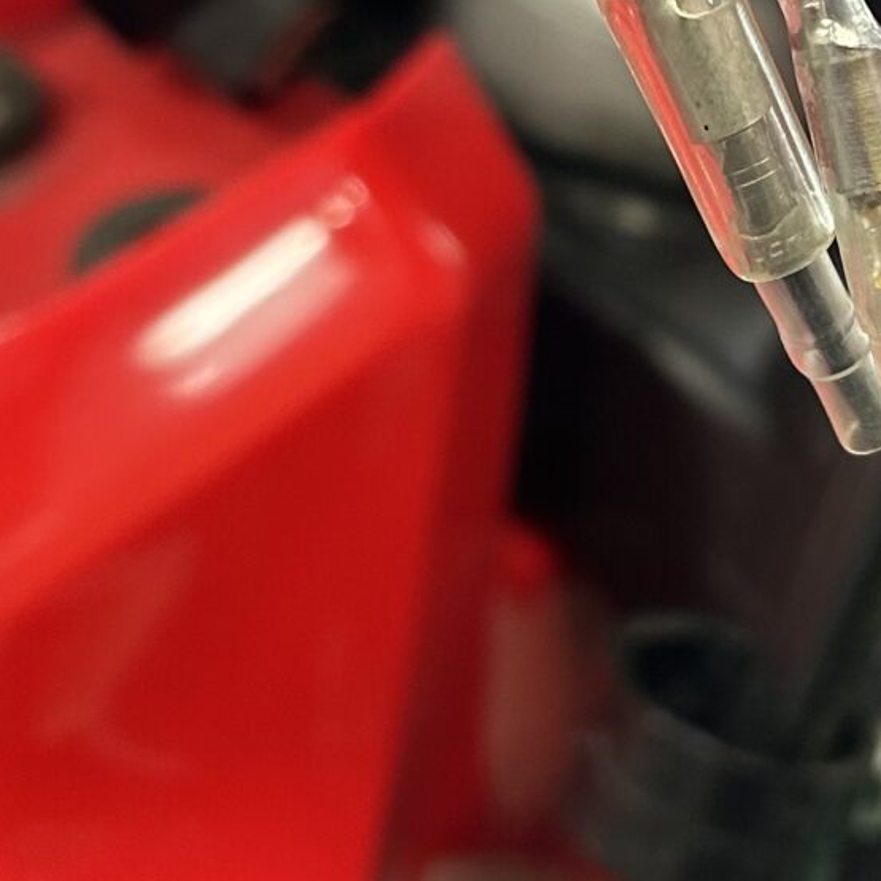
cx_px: 637
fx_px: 3052
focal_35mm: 106
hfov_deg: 16.4
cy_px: -106
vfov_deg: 15.9
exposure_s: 1/60
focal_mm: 5.7
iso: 100
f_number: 1.5
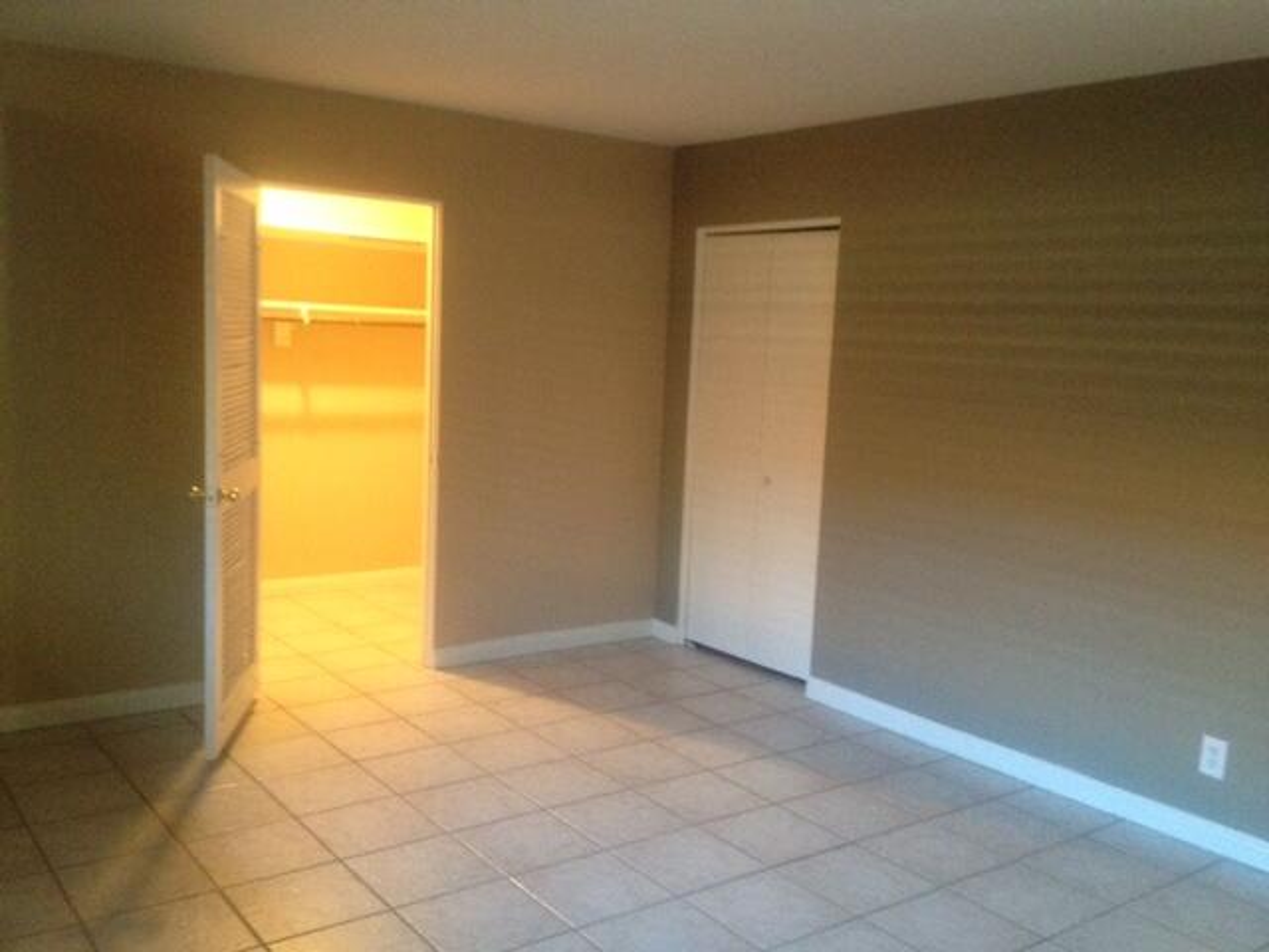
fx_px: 1283
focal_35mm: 35
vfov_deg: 40.7
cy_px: 476
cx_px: 634
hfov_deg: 52.6
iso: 400
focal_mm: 4.28
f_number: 2.4
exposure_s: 1/17
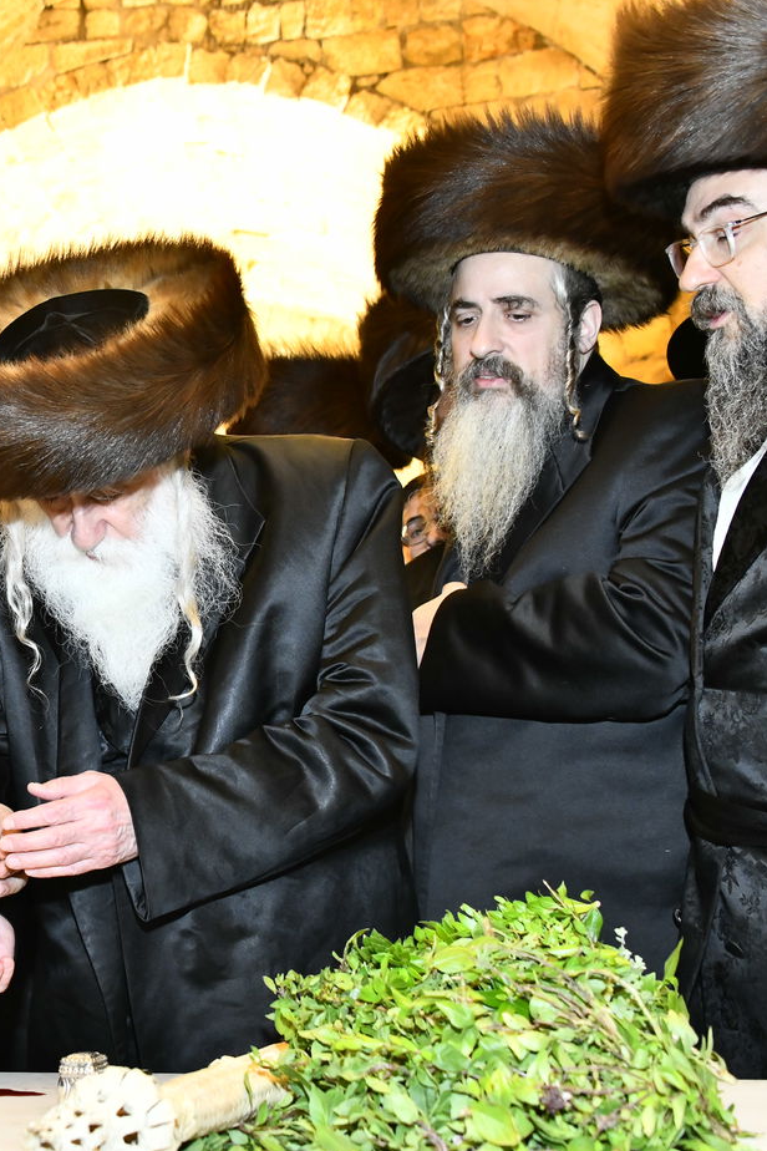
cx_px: 0
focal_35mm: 53
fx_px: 1694
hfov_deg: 24.4
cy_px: 574
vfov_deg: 37.5
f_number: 6.3
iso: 2000
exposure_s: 1/100
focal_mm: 35
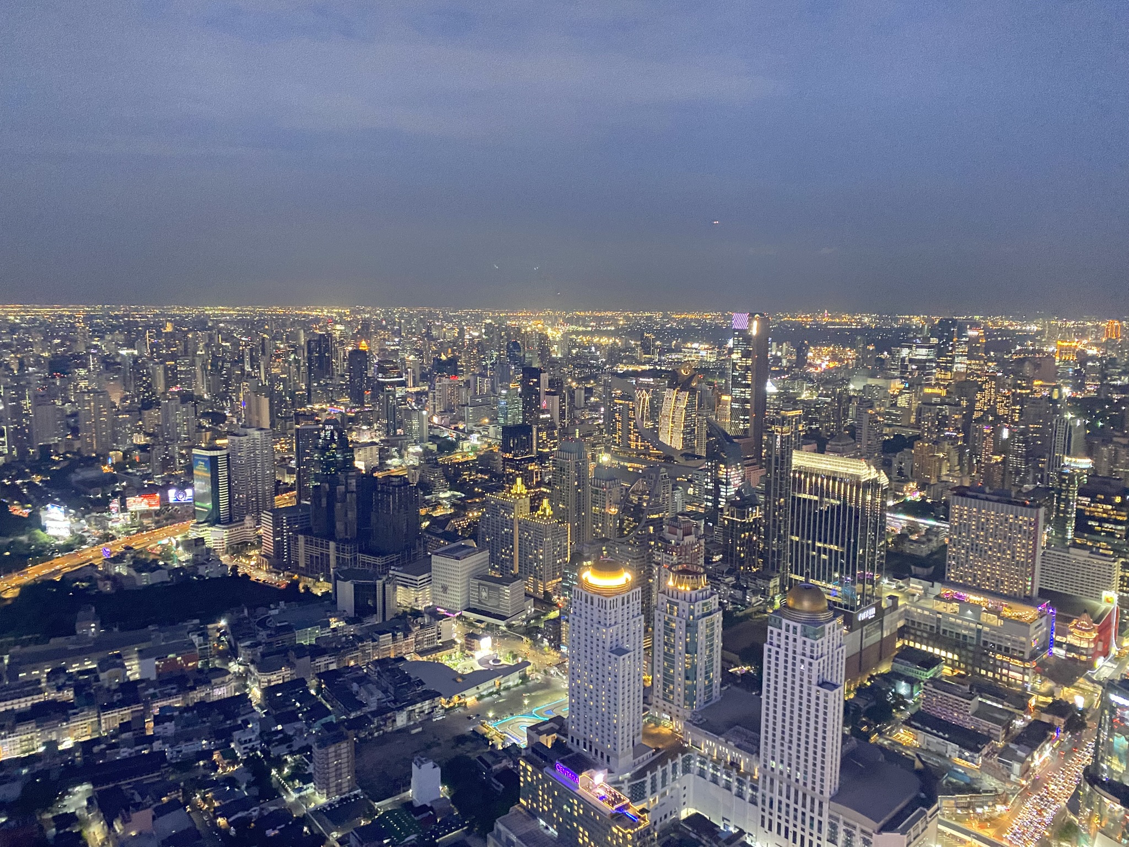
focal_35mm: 26
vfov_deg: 53.1
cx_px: 564
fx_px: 848
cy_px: 424
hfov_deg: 67.3
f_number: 1.8
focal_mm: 4.25
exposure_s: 1/25
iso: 1000
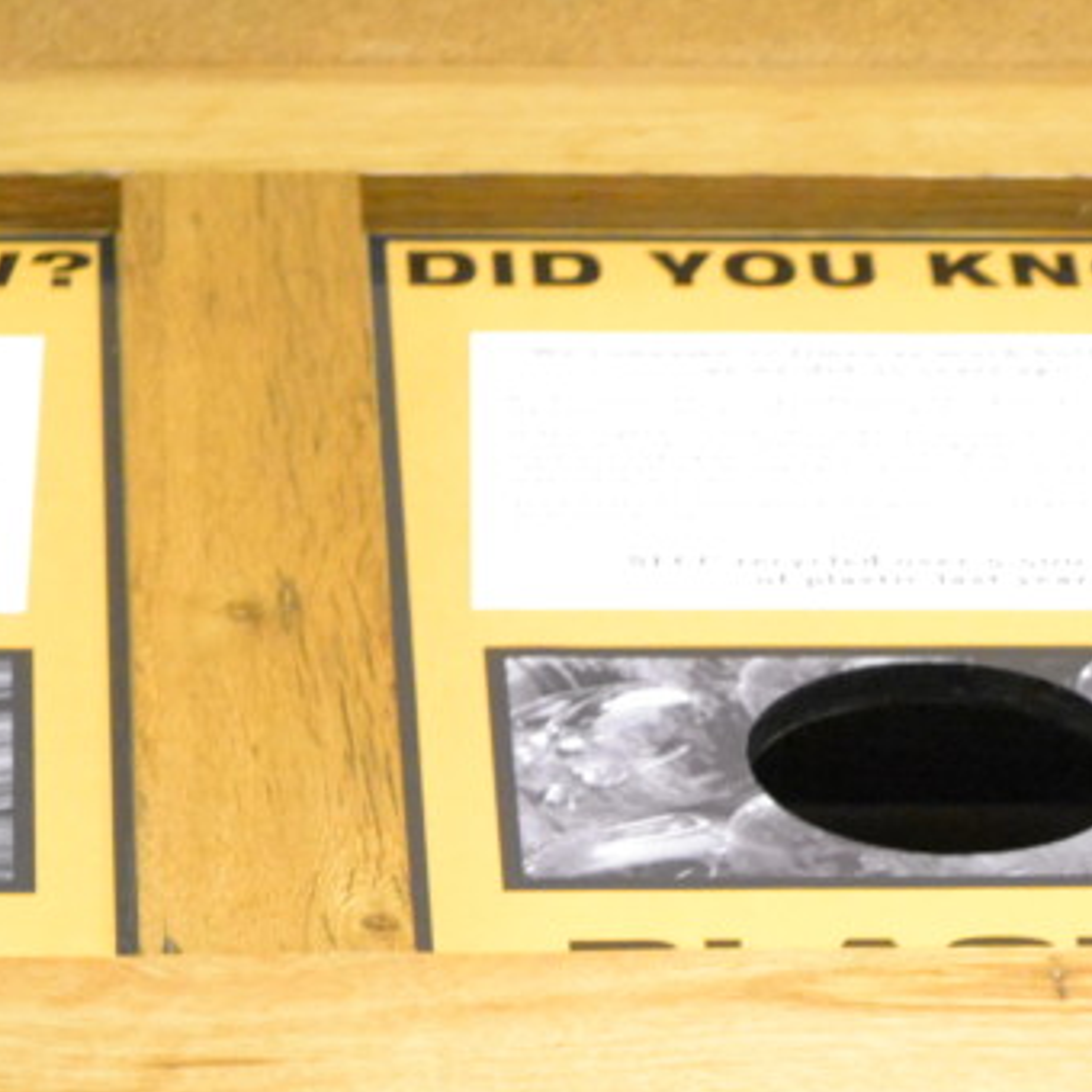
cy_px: 1363
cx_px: 906
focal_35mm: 230
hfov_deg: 7.6
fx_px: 8209
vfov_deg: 7.5
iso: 3200
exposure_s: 1/40
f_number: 5.6
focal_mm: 48
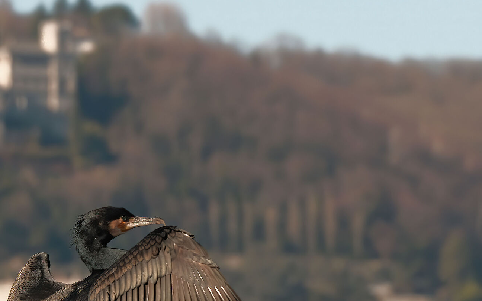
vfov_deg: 2.3
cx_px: 188
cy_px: 225
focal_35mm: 566
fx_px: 7435
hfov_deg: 3.7
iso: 250
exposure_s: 1/450
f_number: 9
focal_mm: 200
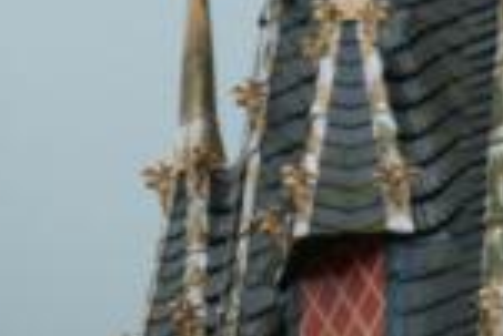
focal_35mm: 992
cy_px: 95
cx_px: 620
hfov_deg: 2.1
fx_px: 13873
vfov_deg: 1.4
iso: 200
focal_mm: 109.7
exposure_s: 1/320
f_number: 6.4
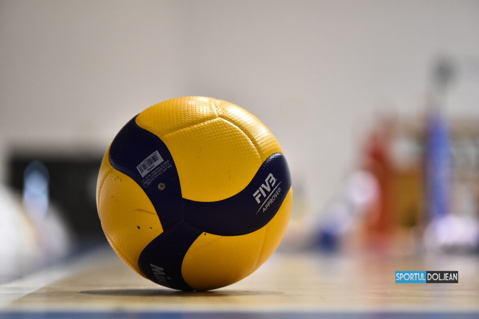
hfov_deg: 19.5
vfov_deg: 13.0
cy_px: 160
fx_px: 1397
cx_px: 240
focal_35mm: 105
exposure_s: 1/640
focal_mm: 105
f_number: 3
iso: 4000
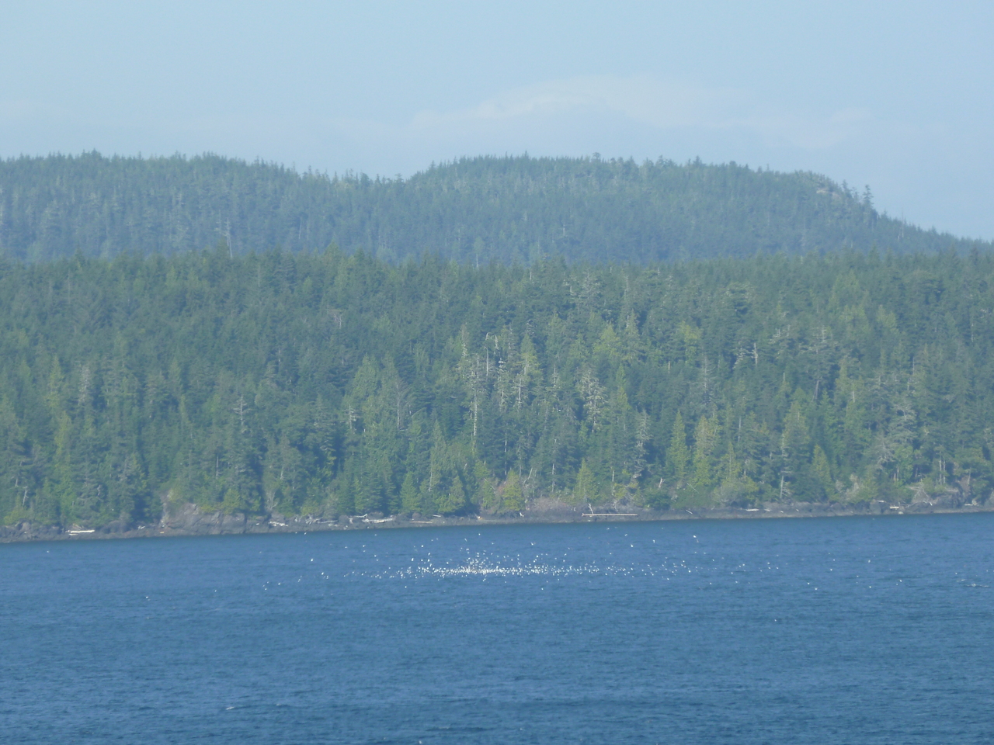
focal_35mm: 250
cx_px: 497
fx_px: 7179
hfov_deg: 7.9
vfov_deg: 5.9
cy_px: 372
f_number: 5.9
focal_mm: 36
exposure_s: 1/200
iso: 80
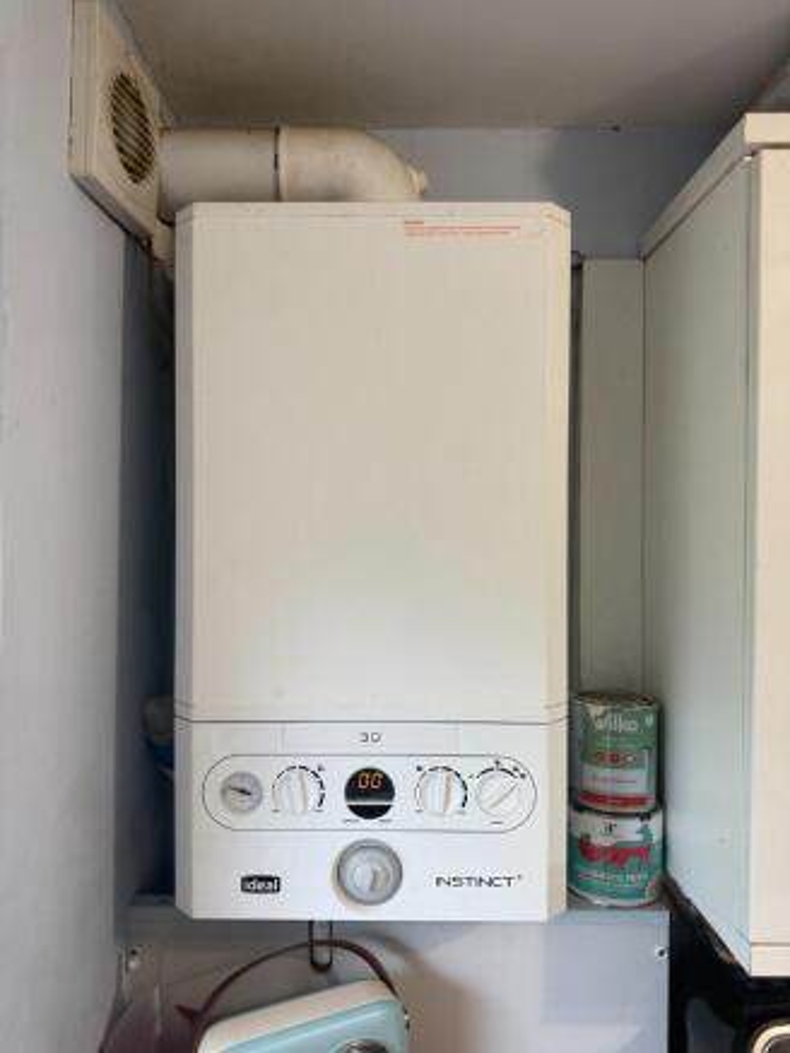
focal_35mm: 24
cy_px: 526
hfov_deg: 56.8
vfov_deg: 71.6
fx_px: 730
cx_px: 395
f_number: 1.78
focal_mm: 6.76
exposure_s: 1/50
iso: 160
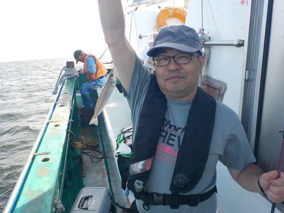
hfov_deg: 60.0
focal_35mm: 30
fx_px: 246
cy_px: 106
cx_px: 142
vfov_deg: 46.8
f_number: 3.3
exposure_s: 1/400
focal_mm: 4.1
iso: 125
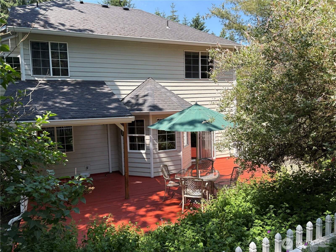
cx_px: 168
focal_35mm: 26
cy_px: 126
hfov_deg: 67.3
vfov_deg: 53.1
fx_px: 252
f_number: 1.6
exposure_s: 1/810
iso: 50
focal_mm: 5.96
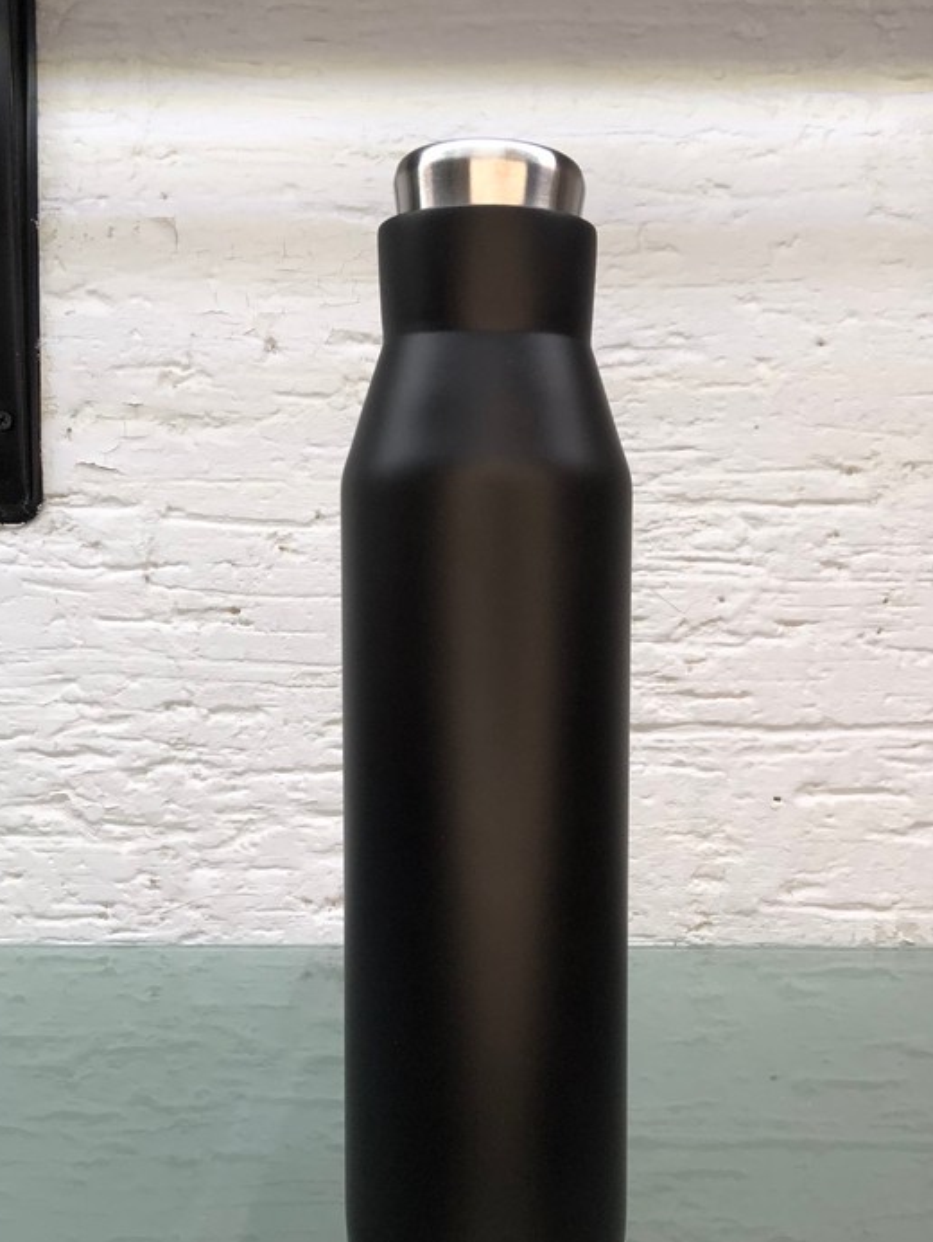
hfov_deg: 38.7
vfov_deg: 50.1
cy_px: 666
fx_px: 1328
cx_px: 498
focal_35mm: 37
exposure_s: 1/120
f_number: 2.2
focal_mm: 2.87
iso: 20
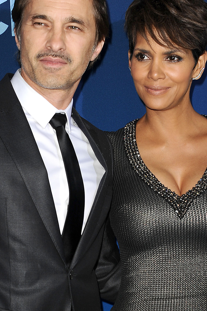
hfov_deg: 9.4
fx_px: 1261
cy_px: 227
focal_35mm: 146
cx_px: 100
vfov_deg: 14.0
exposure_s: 1/250
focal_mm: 78
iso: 400
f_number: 7.1
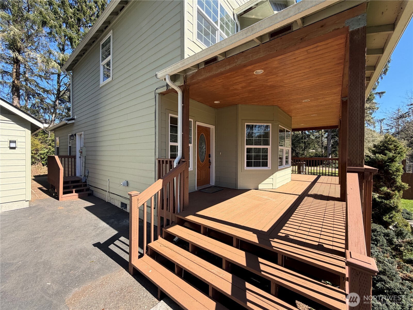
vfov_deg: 85.7
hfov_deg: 102.1
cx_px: 206
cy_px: 155
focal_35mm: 14
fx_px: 167
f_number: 2.2
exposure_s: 1/502
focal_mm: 2.22
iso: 50
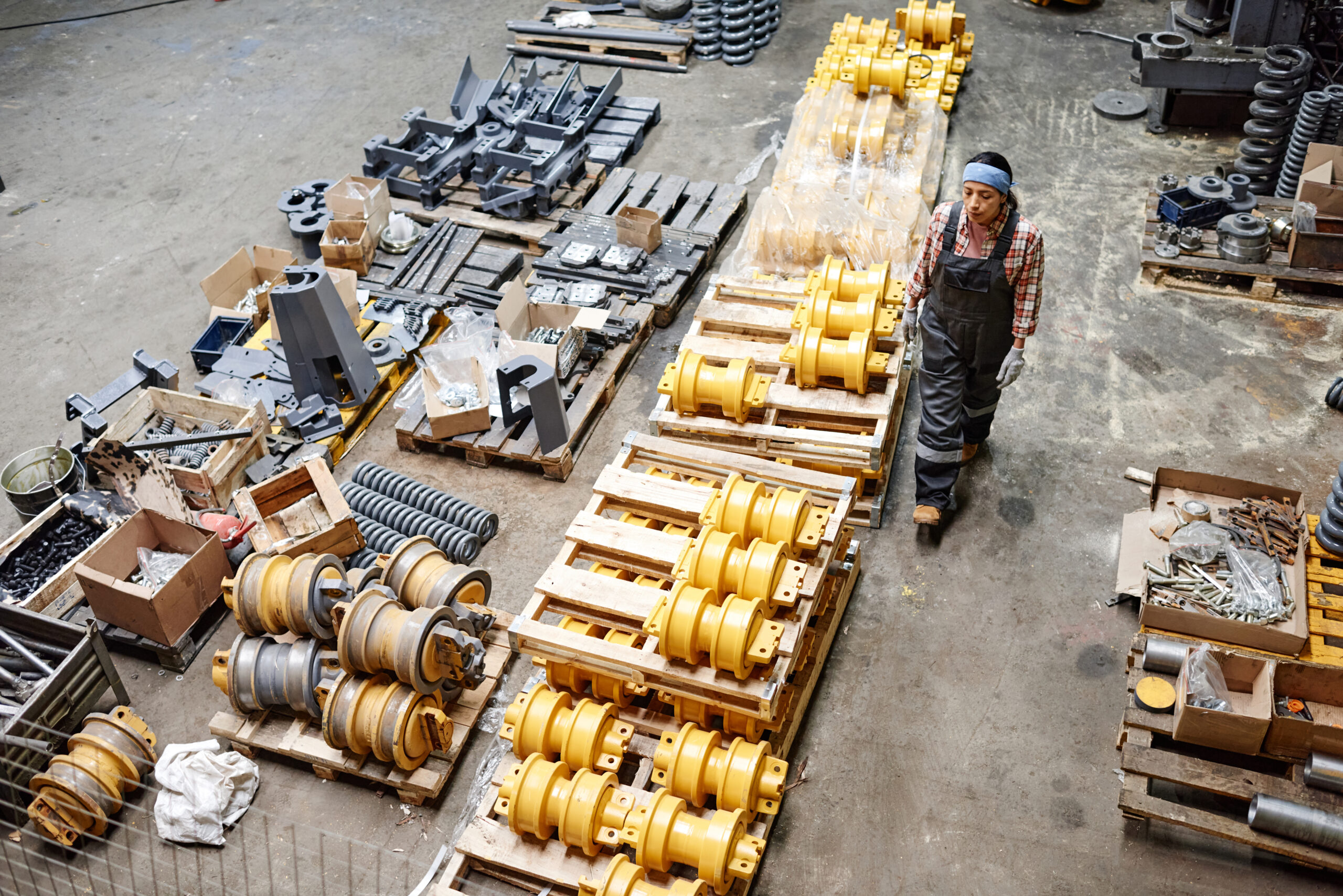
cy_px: 448
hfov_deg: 54.4
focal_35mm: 35
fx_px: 1306
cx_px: 672
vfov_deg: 37.9
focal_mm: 35
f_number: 2.5
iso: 800
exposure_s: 1/125
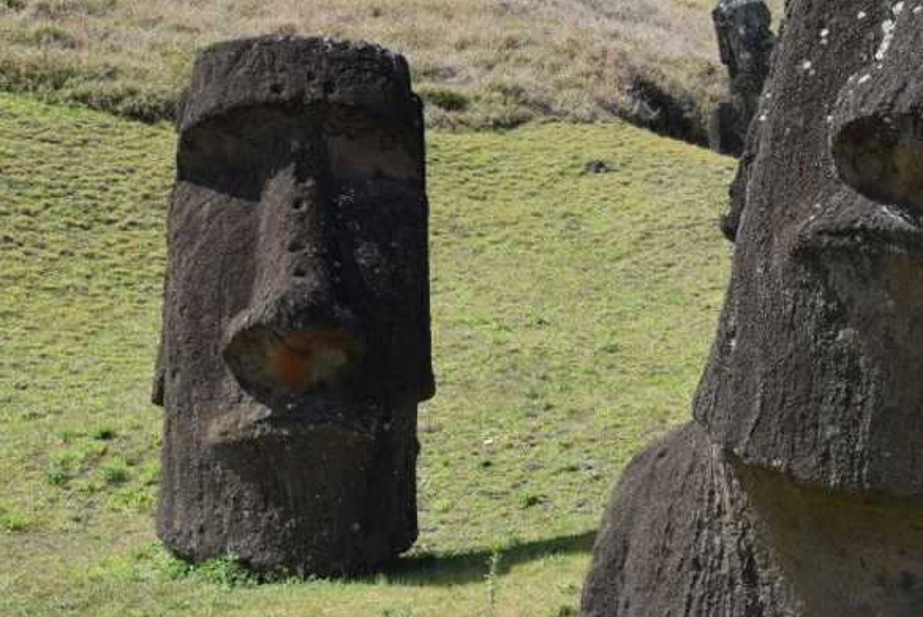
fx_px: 2360
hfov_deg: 22.0
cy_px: 188
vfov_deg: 14.8
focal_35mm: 92
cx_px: 645
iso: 320
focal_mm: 48
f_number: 8
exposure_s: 1/640
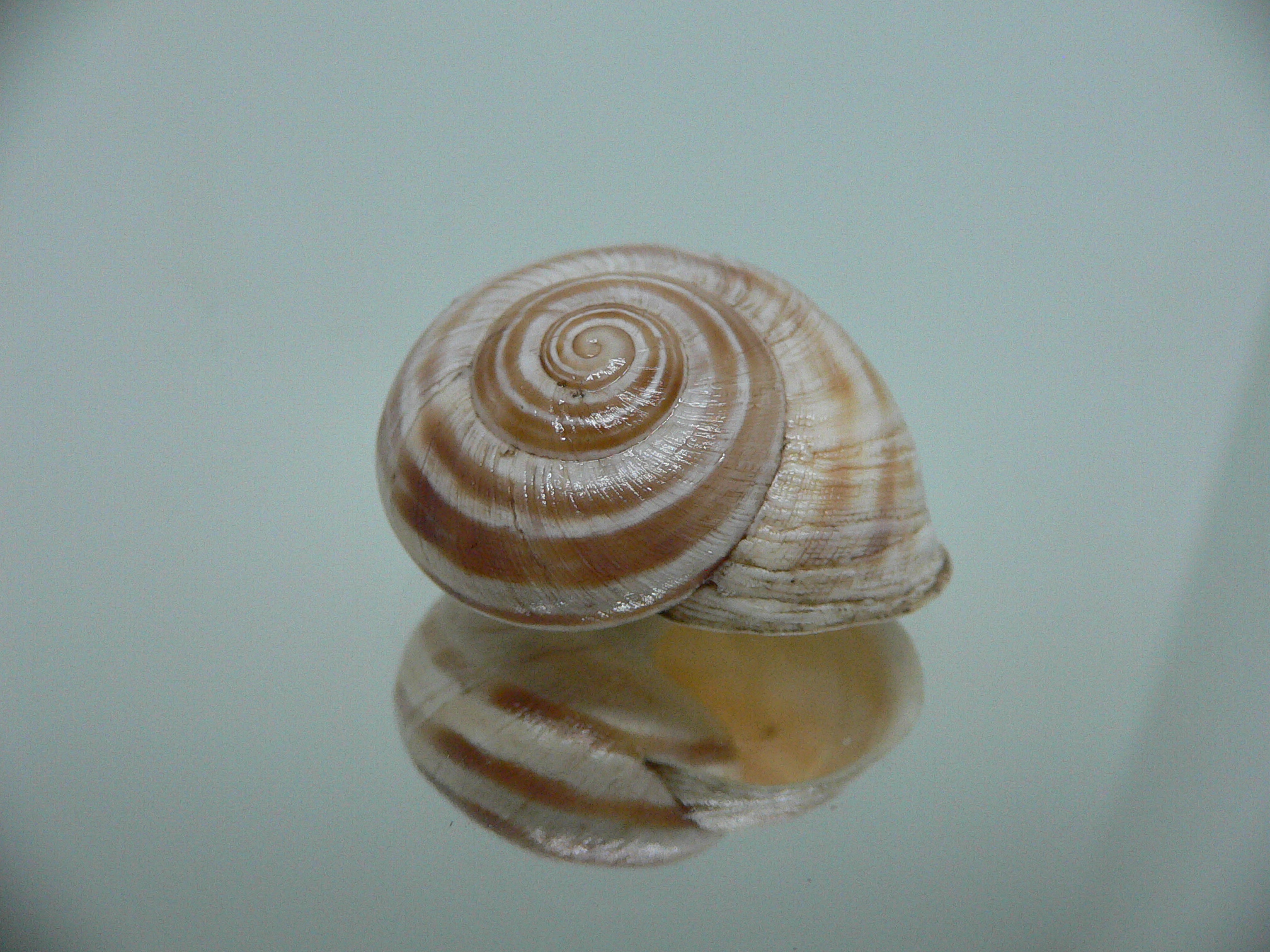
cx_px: 635
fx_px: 1284
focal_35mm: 35
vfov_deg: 40.7
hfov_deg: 52.6
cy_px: 476
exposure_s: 1/60
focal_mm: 4.6
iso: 200
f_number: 2.8
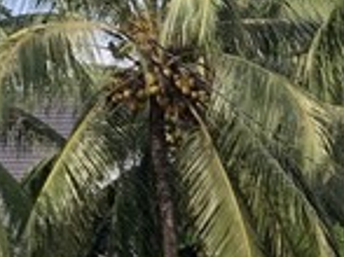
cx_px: 386
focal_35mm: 152
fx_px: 1509
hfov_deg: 12.8
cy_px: 613
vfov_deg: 8.8
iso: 25
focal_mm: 4.25
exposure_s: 1/400
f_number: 1.8
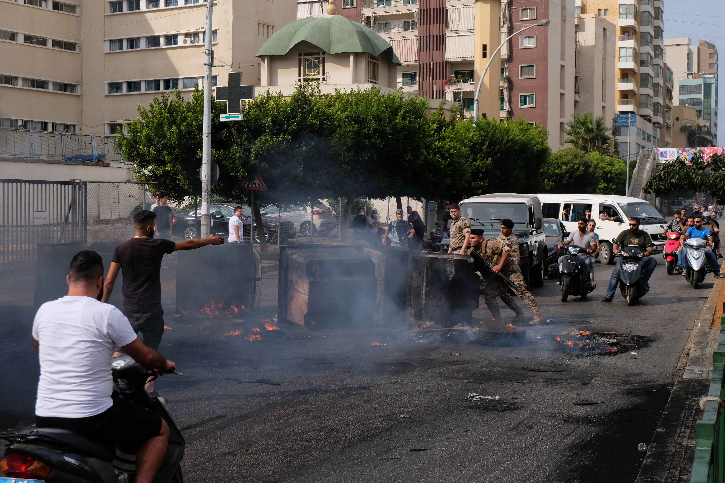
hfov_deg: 34.5
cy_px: 242
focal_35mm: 58
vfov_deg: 23.4
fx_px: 1168
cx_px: 362
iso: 400
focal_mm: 38.7
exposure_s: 1/850
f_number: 8
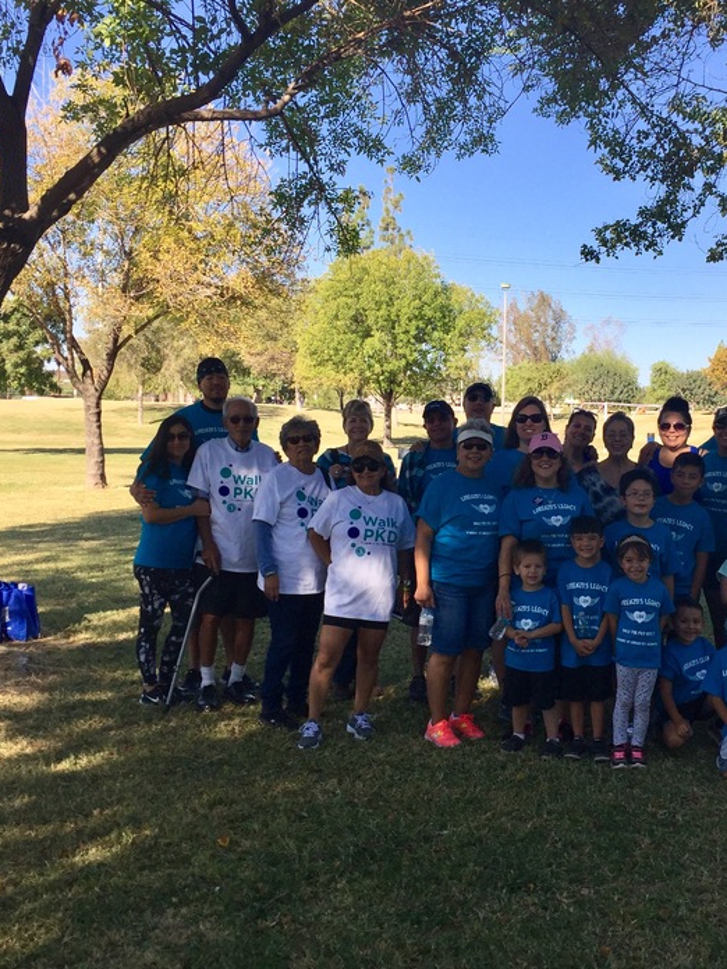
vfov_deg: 46.8
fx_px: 1120
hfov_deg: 35.6
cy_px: 479
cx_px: 485
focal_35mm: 40
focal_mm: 4.15
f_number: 2.2
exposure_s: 1/1163
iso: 32
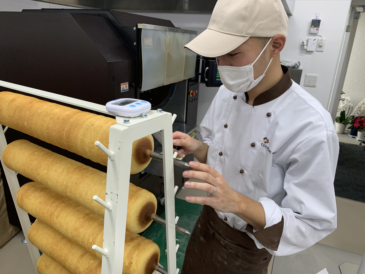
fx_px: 274
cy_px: 137
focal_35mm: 26
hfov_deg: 67.3
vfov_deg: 53.1
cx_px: 182
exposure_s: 1/121
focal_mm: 4.25
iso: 64
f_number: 1.8
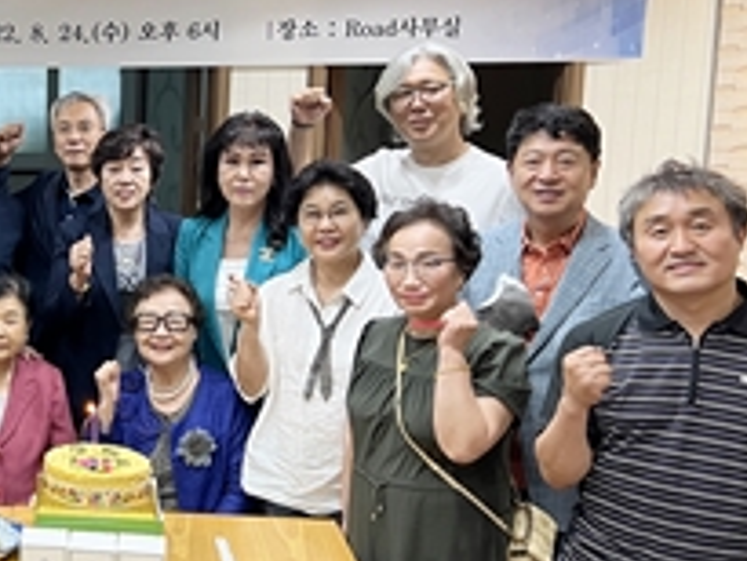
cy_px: 273
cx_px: -44
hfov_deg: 30.7
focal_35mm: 57
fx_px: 1231
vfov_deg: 25.7
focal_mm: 5.7
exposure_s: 1/60
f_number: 1.5
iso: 160
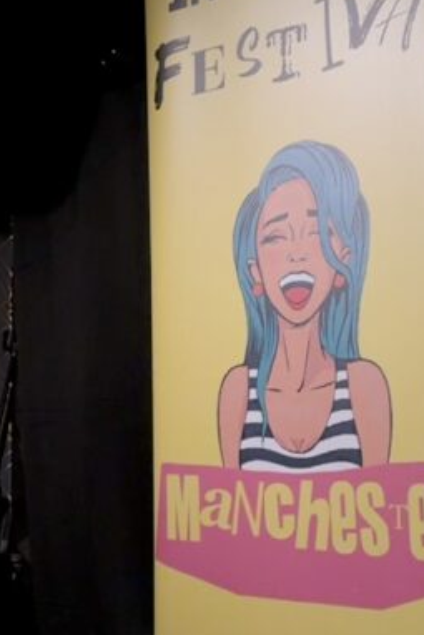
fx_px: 1500
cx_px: -234
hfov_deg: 14.8
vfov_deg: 23.9
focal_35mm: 85
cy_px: 304
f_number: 1.6
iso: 500
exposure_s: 1/60
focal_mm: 5.96
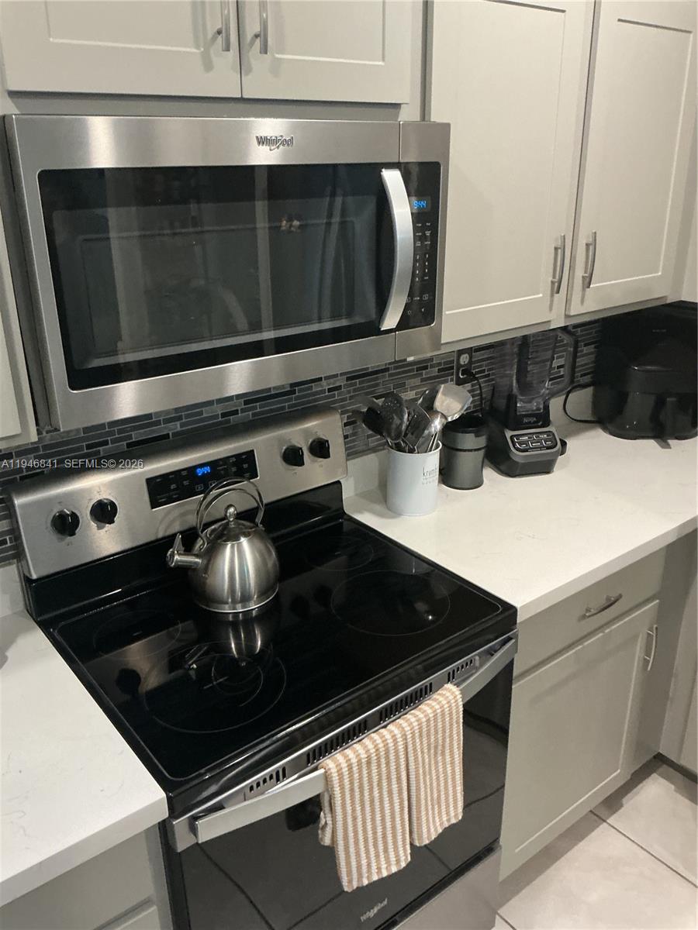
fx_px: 780
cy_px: 465
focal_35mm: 29
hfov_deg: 48.2
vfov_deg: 61.7
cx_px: 349
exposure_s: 1/60
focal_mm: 3
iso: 250
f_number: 1.8
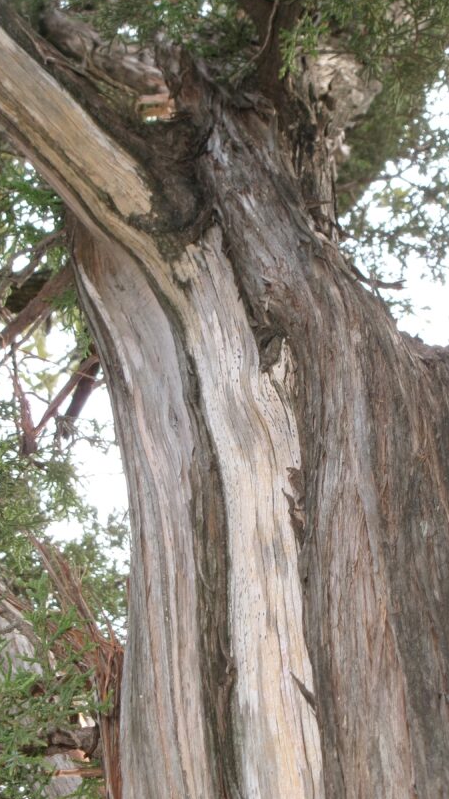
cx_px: 290
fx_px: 1567
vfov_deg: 28.5
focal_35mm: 74
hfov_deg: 16.3
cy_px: 482
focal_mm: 9.5
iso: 100
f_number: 4.9
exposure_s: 1/38
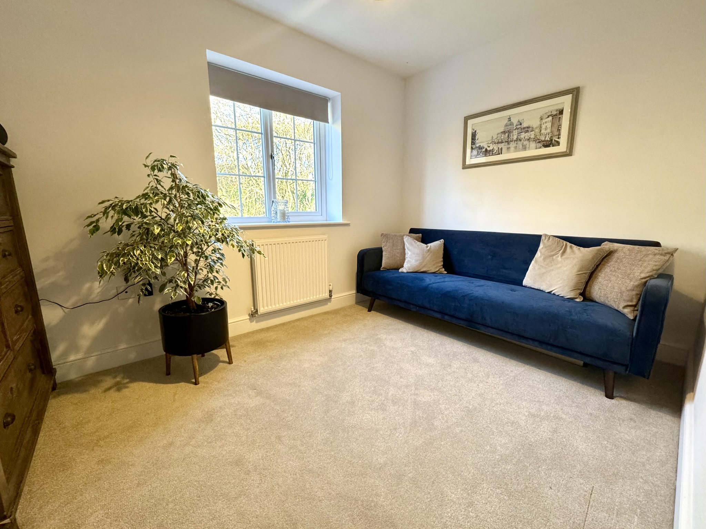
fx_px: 286
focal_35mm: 14
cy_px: 264
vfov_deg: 85.7
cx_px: 353
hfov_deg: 102.1
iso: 250
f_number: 2.2
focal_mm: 2.22
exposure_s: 1/100
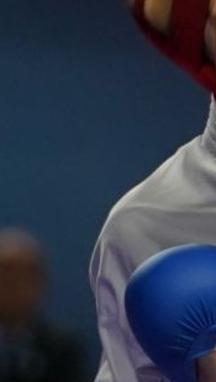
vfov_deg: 1.7
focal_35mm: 1276
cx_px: 939
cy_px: 267
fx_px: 12957
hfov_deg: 1.0
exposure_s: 1/1000
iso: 800
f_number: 2.8
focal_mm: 140
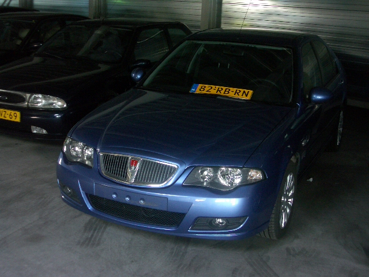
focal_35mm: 49
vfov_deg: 29.7
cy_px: 138
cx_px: 184
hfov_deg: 38.9
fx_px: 522
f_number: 3.1
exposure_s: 1/8
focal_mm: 8.2
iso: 100
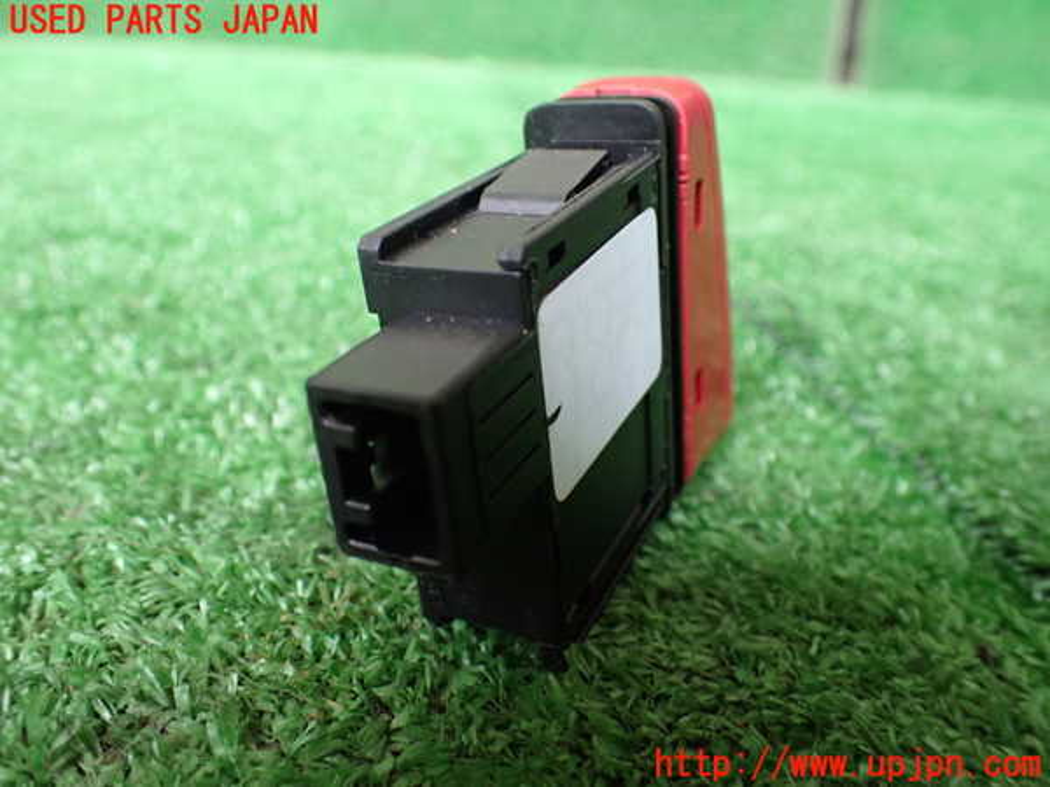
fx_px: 910
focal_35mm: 30
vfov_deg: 46.8
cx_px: 525
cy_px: 394
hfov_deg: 60.0
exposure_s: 1/50
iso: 800
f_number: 2.3
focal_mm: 5.4
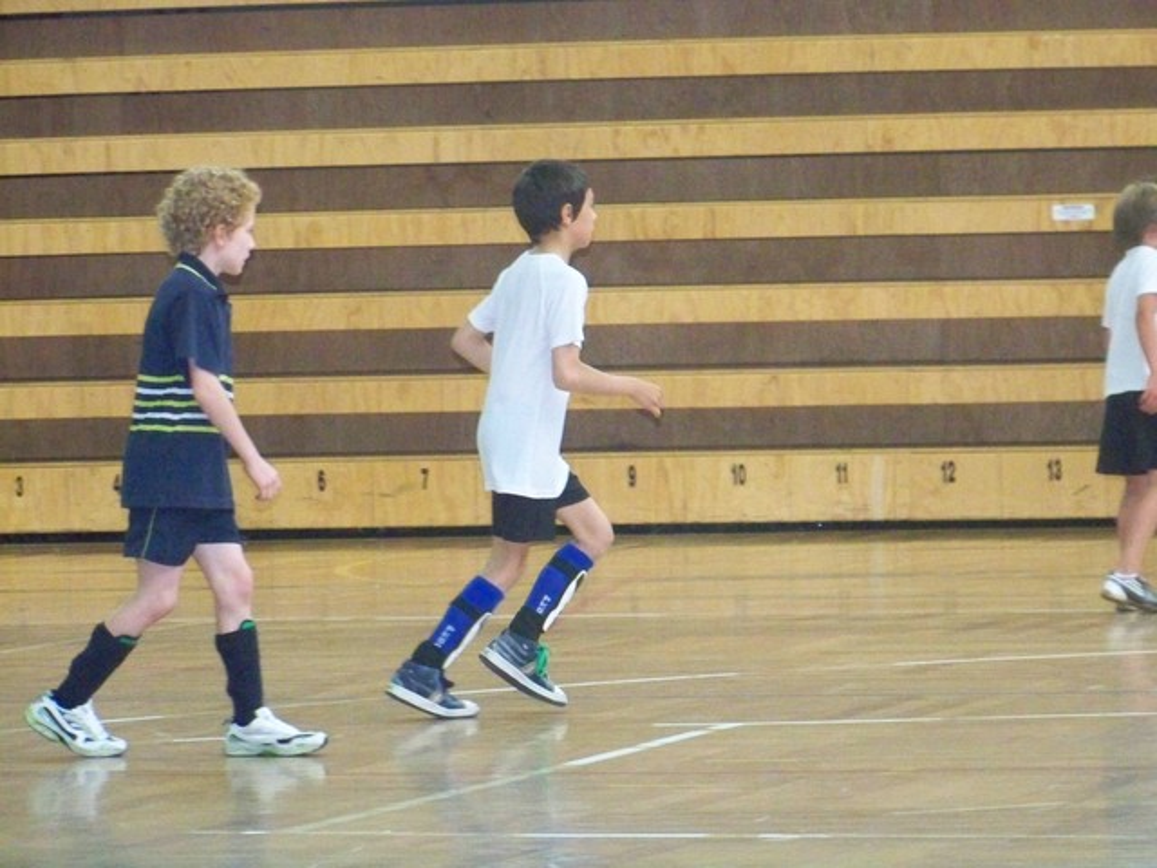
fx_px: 7821
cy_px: 434
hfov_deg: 8.5
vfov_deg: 6.4
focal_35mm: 234
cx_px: 578
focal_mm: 35.7
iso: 1600
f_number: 3.6
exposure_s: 1/500
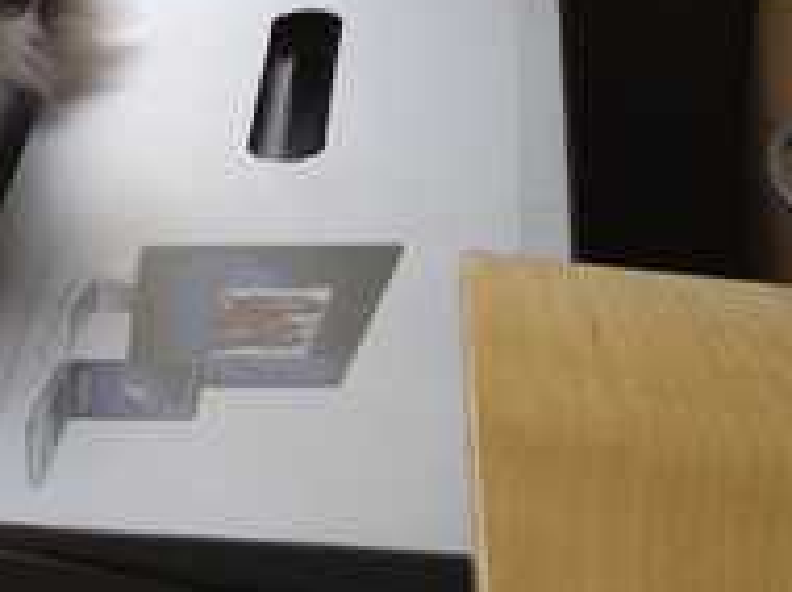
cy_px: -254
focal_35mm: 118
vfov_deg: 12.0
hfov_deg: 15.1
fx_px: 2696
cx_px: -509
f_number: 2.4
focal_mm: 4.28
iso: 80
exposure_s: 1/120
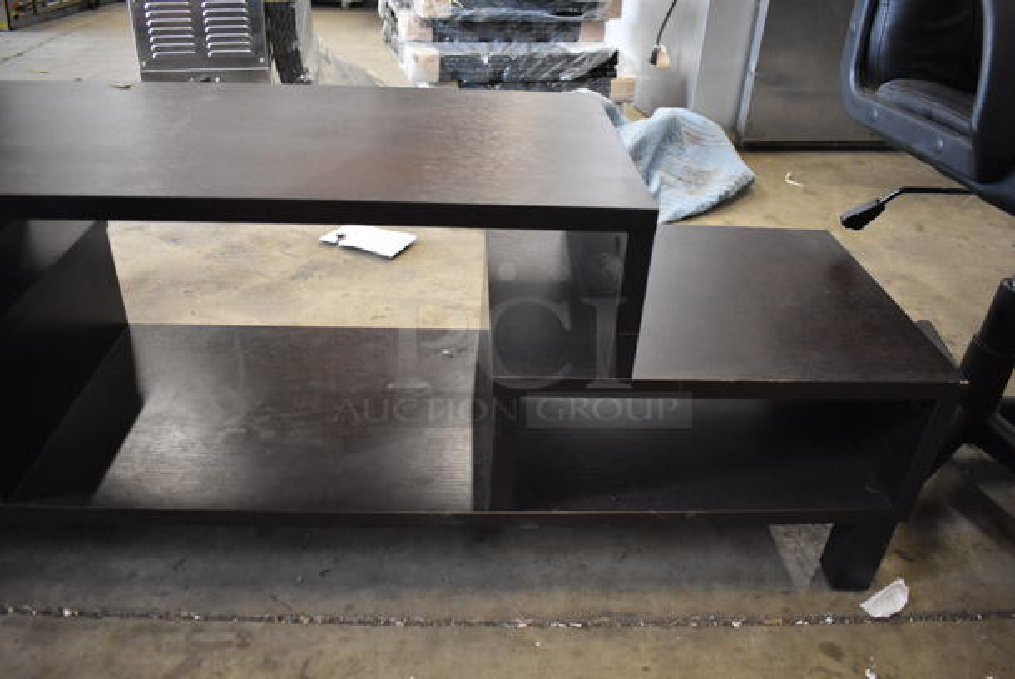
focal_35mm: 27
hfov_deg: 67.3
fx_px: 762
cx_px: 508
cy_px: 340
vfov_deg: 48.0
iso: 3200
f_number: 3.5
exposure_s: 1/125
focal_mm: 18
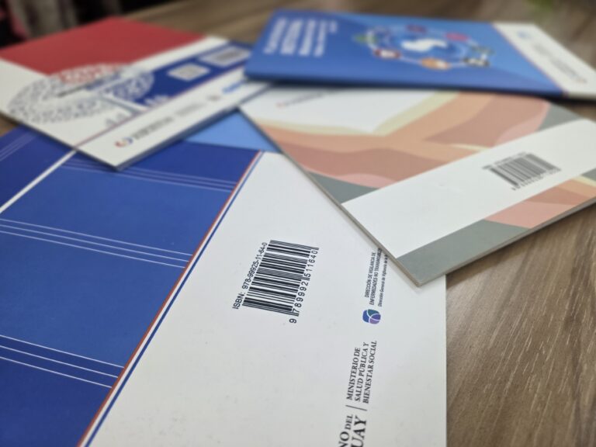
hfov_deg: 73.9
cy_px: 224
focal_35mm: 23
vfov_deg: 58.9
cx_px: 298
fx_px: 396
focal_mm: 6.3
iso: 250
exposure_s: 1/100
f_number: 1.7
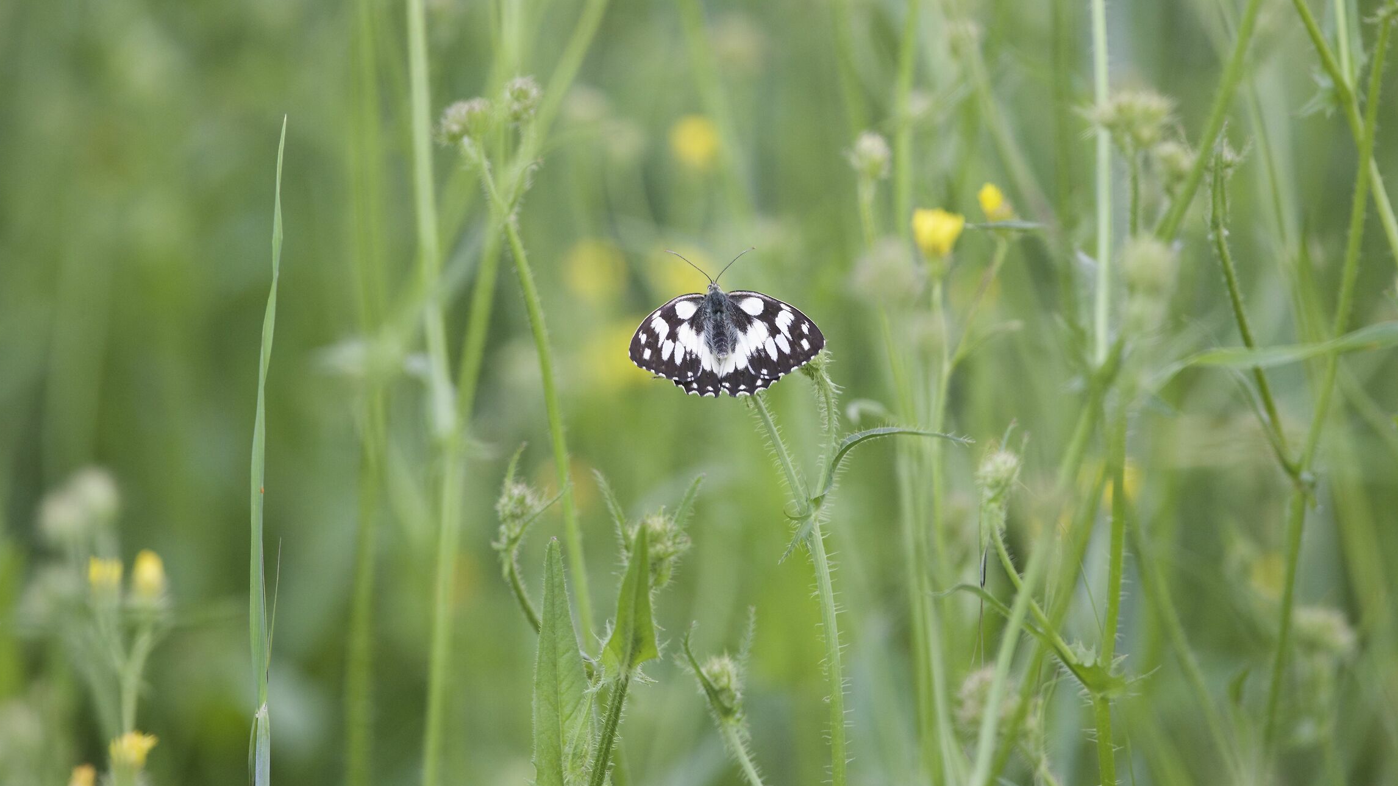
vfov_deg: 3.7
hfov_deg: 6.6
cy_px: 331
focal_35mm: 329
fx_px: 12196
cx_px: 693
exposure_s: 1/1600
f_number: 5
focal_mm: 300
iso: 1600
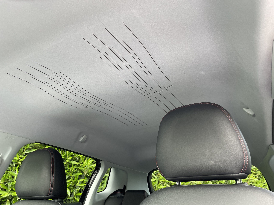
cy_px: 102
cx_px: 137
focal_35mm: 26
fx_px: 206
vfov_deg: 53.1
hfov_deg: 67.3
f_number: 1.6
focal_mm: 4.2
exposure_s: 1/121
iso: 100
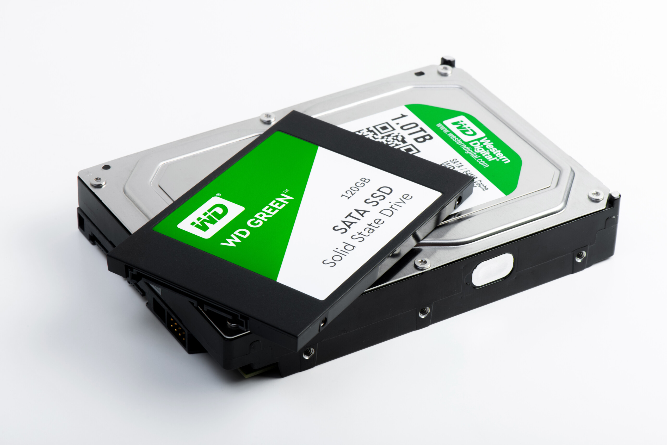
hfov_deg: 19.4
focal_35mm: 105
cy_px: 222
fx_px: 1946
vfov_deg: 13.1
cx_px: 334
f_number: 22
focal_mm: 105
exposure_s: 1/200
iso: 200
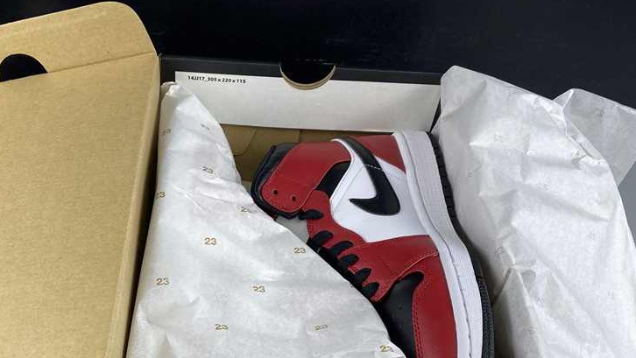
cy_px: 309
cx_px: 211
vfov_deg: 29.4
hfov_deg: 50.6
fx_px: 658
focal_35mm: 39
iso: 40
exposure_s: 1/100
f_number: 1.8
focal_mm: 4.25
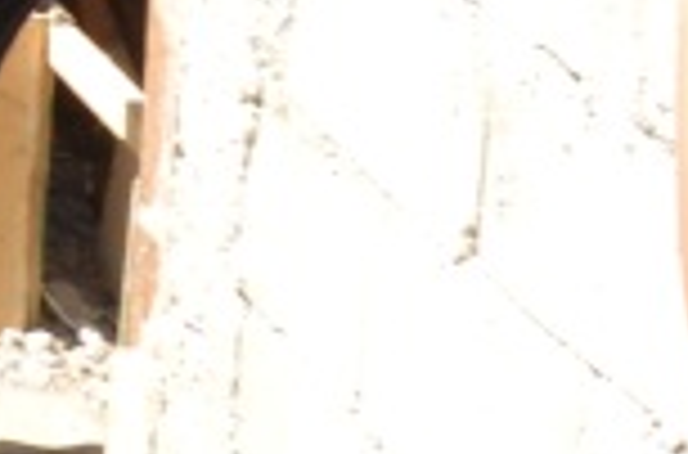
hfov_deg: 7.6
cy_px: -710
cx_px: -1007
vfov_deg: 5.2
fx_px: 4789
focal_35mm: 251
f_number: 11
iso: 320
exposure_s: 1/80
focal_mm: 25
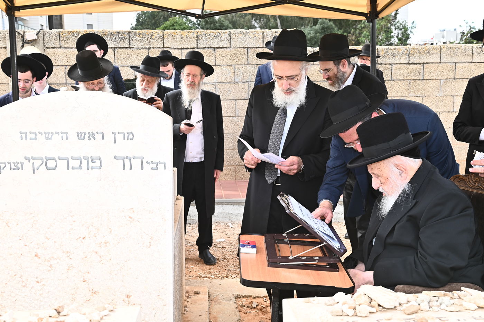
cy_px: 161
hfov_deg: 44.5
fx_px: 591
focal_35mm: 44
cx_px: 242
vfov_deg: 30.5
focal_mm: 44
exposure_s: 1/200
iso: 500
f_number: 9
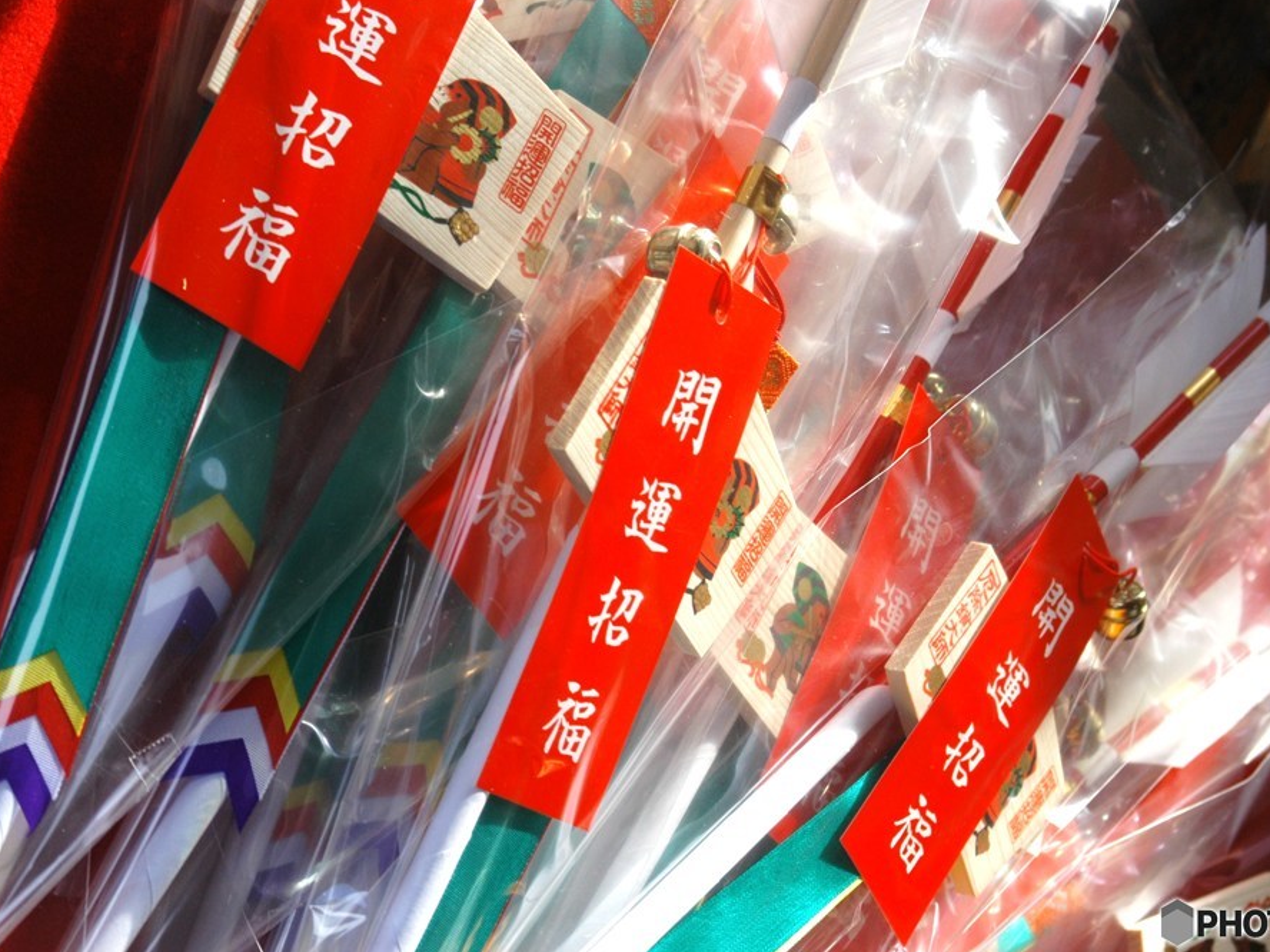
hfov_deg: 21.1
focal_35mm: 93
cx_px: 678
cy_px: 477
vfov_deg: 15.9
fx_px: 3412
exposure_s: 1/200
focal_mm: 56
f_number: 7.1
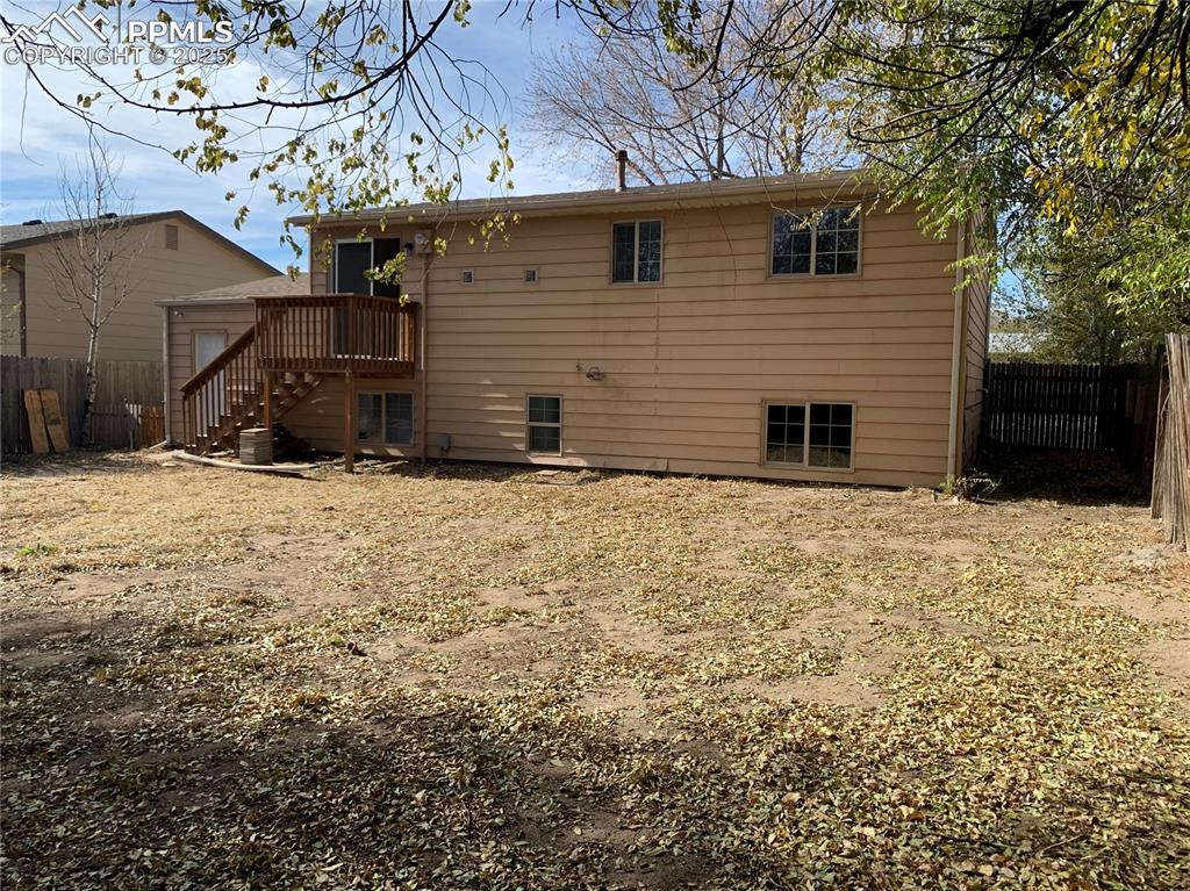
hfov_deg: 67.3
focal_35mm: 26
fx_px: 893
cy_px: 446
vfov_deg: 53.0
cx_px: 595
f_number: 1.8
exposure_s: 1/1314
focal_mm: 4.25
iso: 25
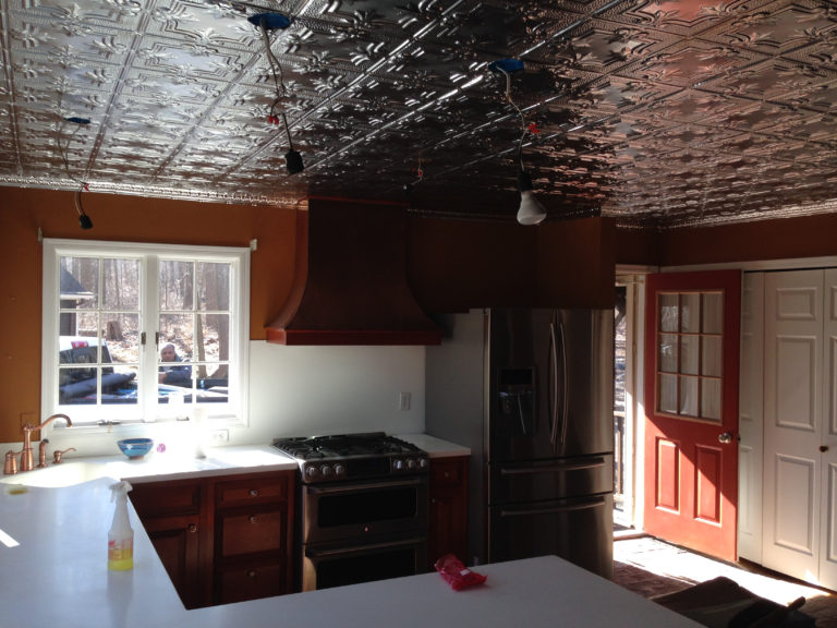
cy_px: 314
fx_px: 798
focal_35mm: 33
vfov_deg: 42.9
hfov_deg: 55.4
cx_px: 418
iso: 64
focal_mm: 4.12
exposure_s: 1/120
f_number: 2.4
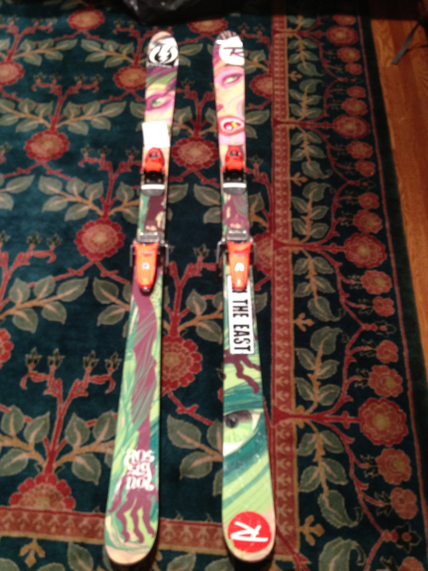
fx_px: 577
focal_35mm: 35
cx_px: 214
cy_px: 286
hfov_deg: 40.7
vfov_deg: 52.6
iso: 250
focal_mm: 4.28
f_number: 2.4
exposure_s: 1/20
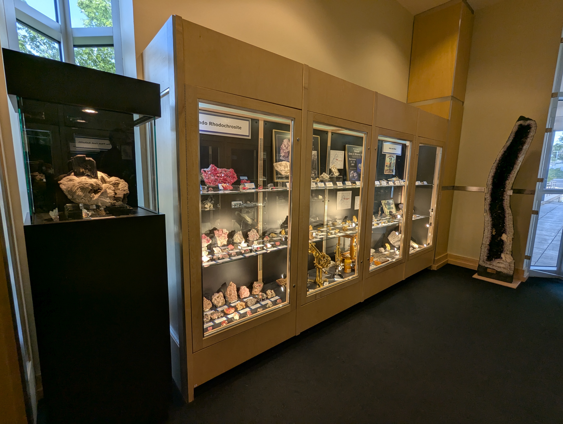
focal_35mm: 16
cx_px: 282
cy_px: 212
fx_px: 261
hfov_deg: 94.4
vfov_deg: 78.2
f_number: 2.2
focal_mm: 2.35
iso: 68
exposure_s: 1/146
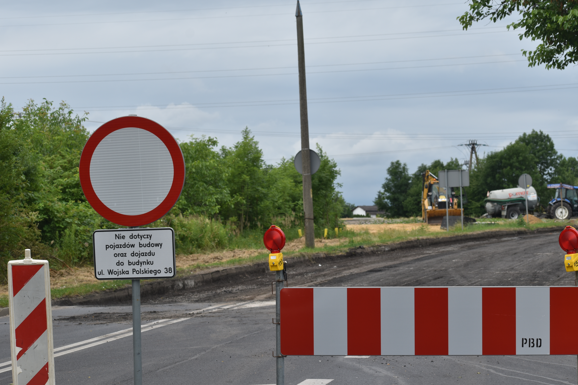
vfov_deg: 13.0
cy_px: 192
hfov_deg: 19.5
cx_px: 289
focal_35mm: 105
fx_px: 1686
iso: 125
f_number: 8
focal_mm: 70
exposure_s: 1/250
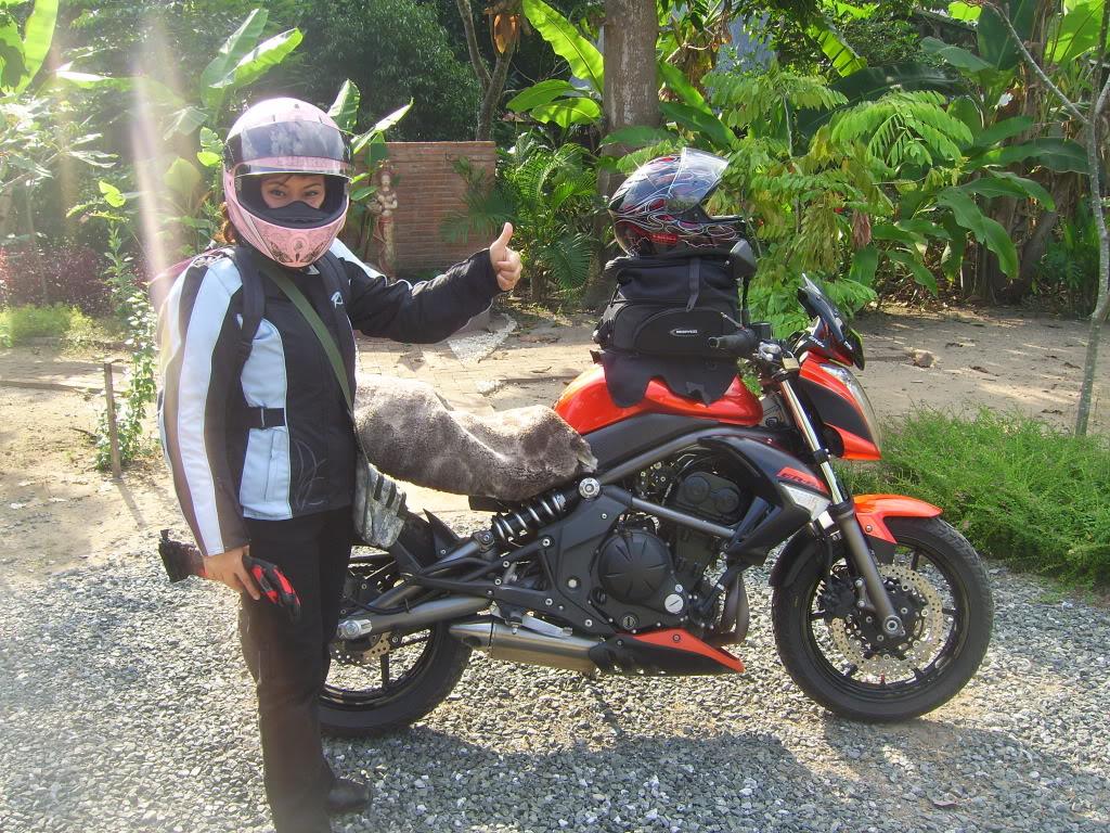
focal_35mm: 38
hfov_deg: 49.0
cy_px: 416
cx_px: 555
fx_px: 1219
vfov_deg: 37.7
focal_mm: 7.8
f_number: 5.7
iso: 50
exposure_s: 1/100
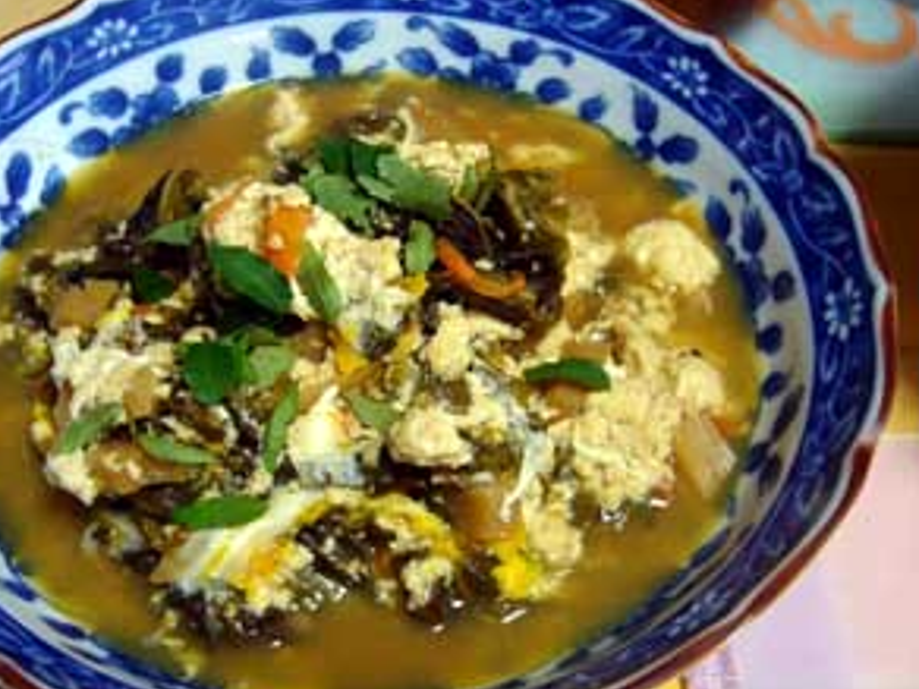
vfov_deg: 34.3
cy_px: 382
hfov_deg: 44.6
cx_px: 371
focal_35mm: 42
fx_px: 1115
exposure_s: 1/8
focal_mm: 5.8
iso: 80
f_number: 2.8
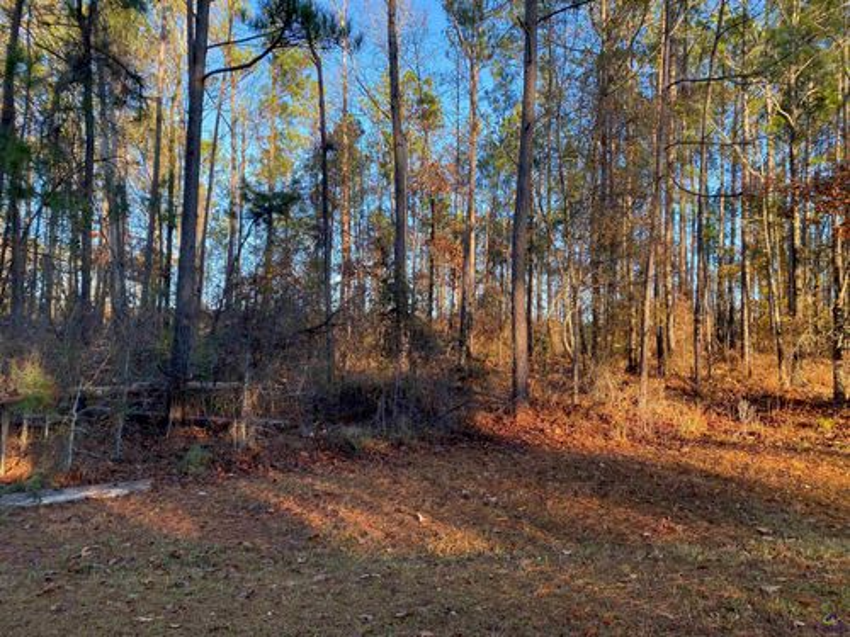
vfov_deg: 53.1
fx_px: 638
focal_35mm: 26
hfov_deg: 67.3
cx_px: 425
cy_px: 318
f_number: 1.8
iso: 32
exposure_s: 1/160
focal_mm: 4.25
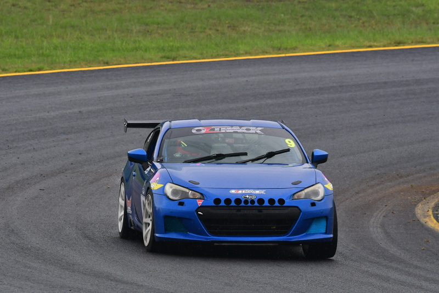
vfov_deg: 2.3
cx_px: 220
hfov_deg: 3.4
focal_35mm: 600
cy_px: 146
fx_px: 7319
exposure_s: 1/640
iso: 1000
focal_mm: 400
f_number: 11
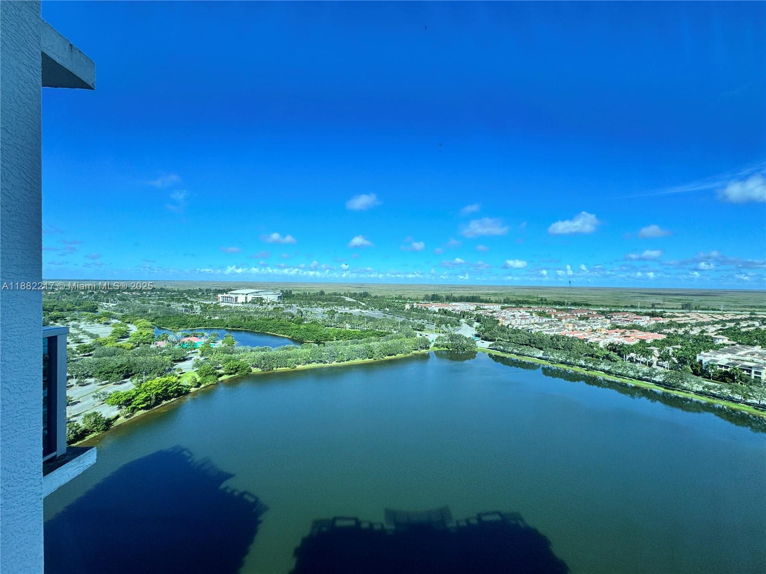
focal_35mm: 14
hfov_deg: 102.1
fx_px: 310
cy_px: 287
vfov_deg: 85.7
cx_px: 383
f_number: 2.2
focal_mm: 2.22
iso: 40
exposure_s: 1/1236
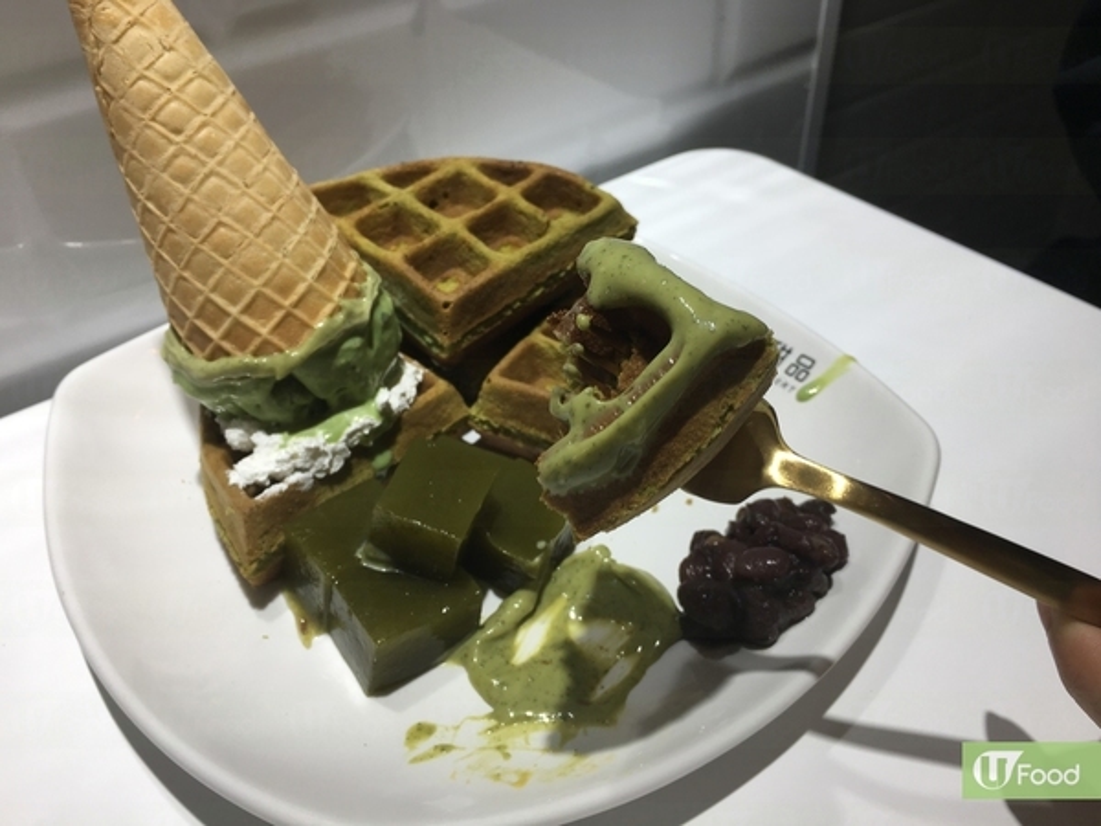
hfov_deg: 61.7
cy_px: 413
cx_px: 550
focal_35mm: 29
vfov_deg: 48.2
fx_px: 922
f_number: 2.2
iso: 25
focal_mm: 4.15
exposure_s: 1/108
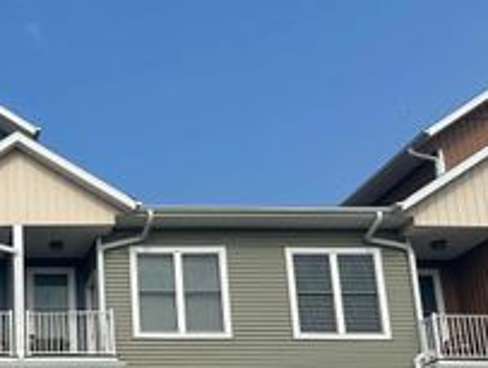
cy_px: 374
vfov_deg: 23.7
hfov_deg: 28.8
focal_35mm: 59
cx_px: -82
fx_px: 833
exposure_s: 1/5848
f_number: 1.78
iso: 80
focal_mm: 6.86
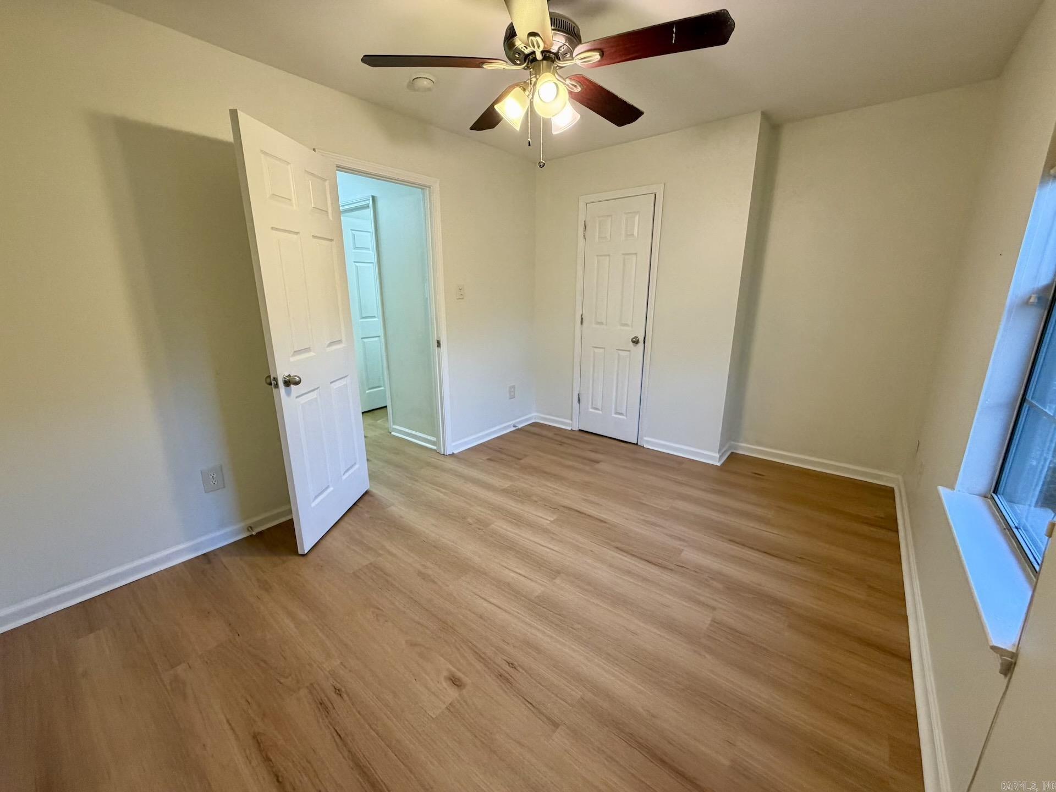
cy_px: 396
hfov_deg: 102.1
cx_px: 528
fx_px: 427
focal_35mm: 14
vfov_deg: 85.7
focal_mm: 2.22
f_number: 2.2
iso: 250
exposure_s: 1/60
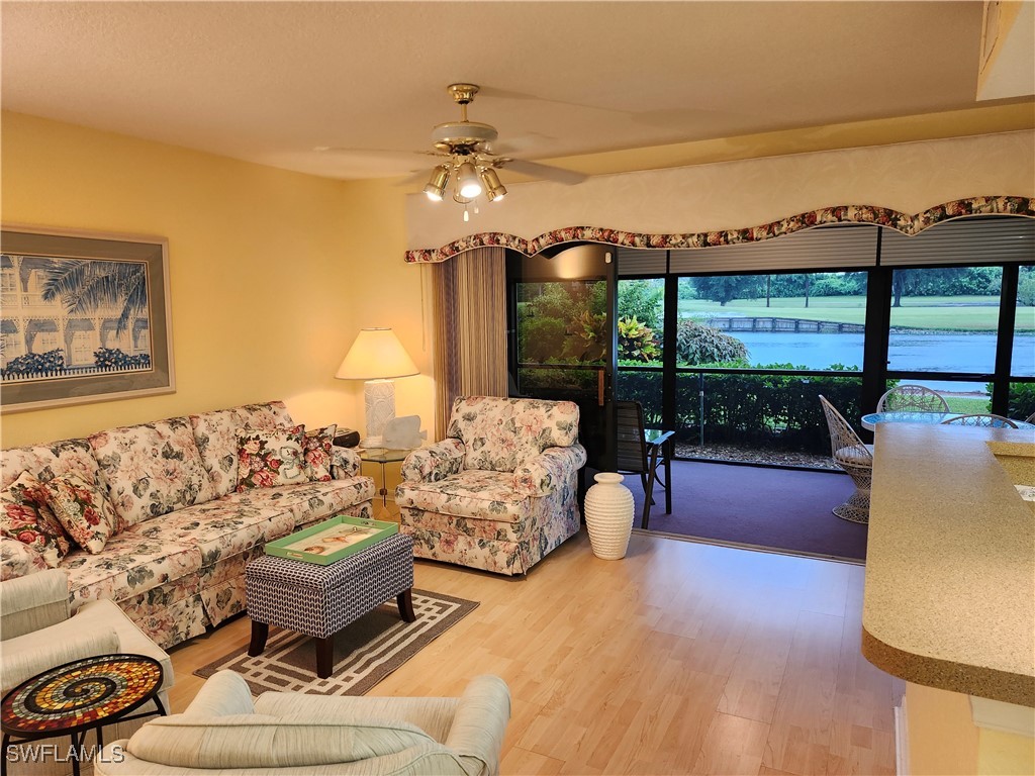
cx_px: 518
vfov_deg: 58.9
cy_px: 388
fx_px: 688
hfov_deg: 73.9
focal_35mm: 23
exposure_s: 1/120
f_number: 1.8
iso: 320
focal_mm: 5.54
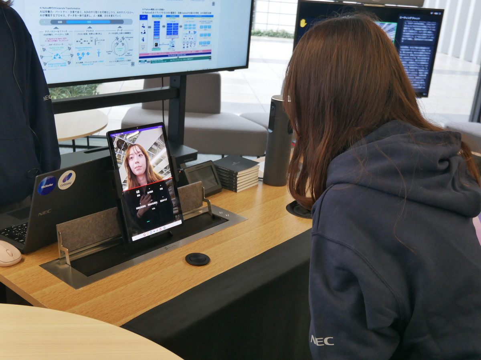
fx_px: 556
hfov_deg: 46.8
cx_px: 240
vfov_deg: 36.0
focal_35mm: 40
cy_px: 180
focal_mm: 20
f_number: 4.5
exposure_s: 1/60
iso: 640
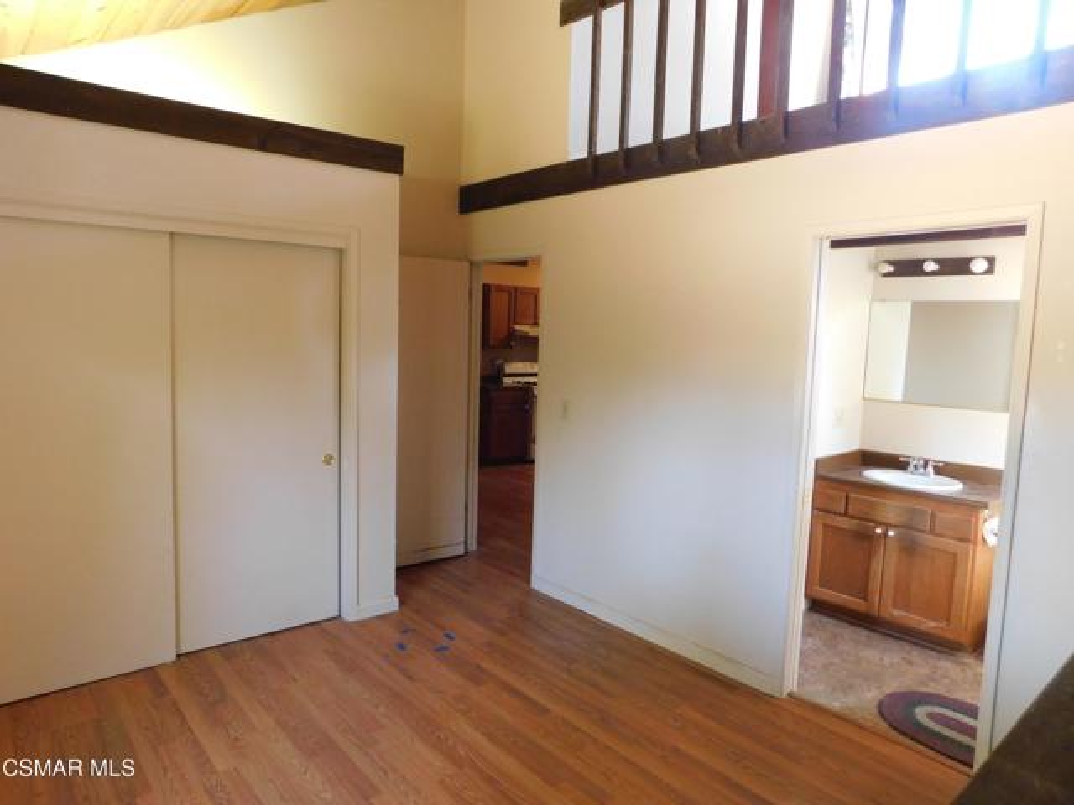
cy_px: 402
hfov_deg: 73.9
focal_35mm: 23
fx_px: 714
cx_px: 537
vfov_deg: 58.9
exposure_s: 1/20
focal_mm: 4
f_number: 3
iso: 400
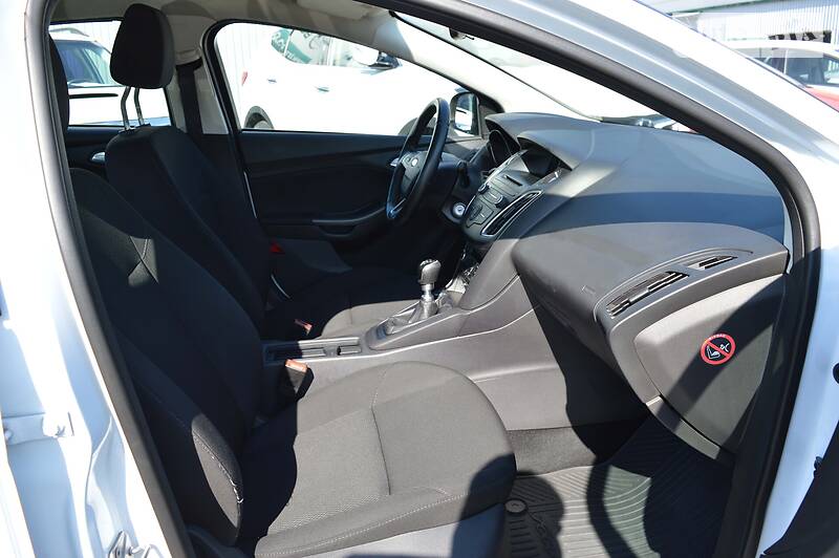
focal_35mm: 27
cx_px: 420
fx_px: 629
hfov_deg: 67.4
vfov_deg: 47.9
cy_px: 279
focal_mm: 18
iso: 110
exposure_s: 1/125
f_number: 5.6
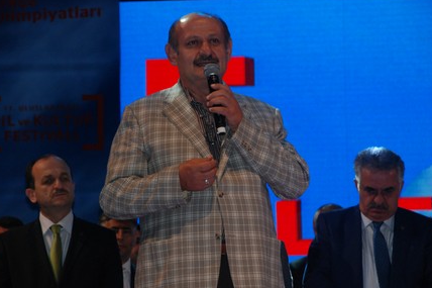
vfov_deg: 6.9
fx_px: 2369
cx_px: 213
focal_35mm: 198
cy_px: 141
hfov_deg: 10.4
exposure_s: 1/200
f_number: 5.6
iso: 800
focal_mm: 125
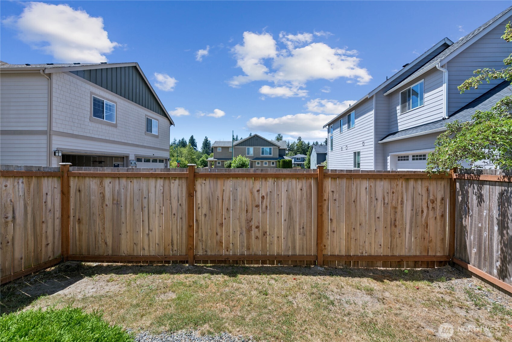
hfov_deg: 100.4
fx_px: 213
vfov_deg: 77.3
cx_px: 256
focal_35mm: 15
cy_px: 171
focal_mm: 15
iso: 100
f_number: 9
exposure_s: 1/200
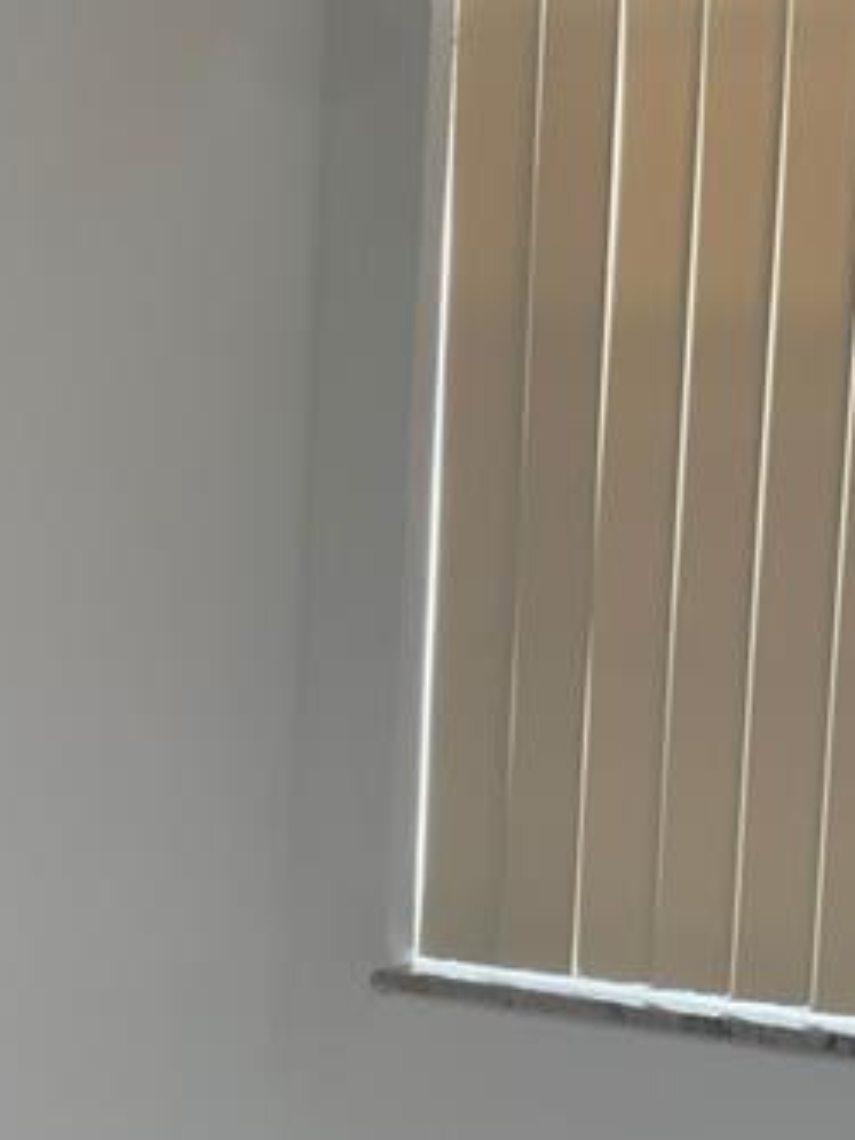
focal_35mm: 148
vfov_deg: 13.2
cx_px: 127
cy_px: 1071
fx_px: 4874
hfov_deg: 10.0
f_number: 2.2
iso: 80
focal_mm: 7.5
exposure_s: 1/120
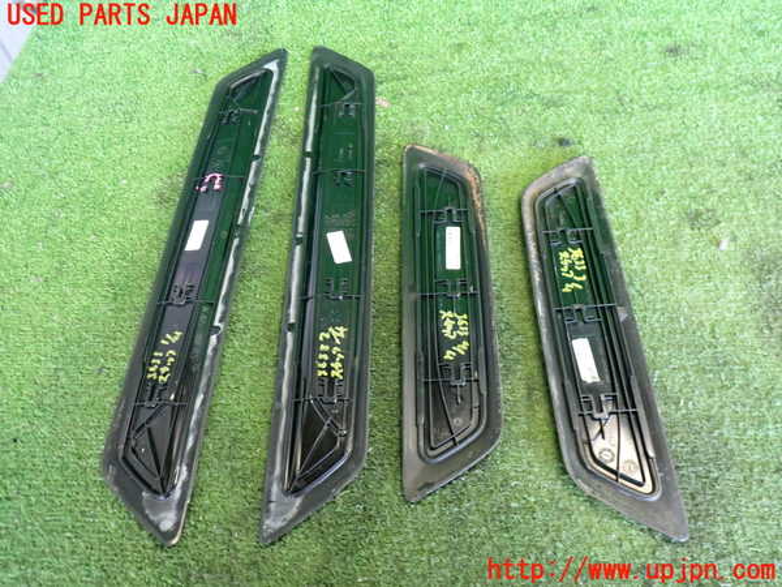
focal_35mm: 30
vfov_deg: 46.8
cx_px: 391
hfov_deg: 60.0
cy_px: 294
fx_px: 678
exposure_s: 1/30
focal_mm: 5.4
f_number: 2.3
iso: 500
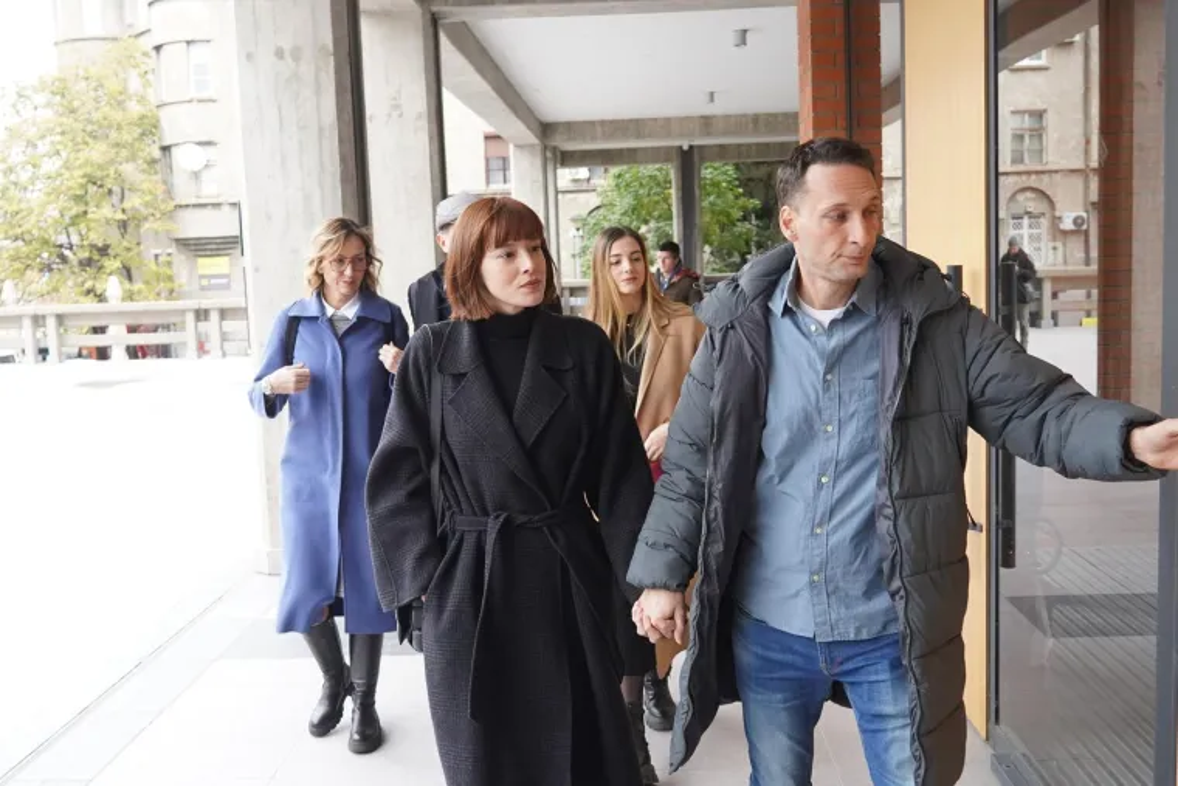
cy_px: 393
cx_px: 589
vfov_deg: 36.9
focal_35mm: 36
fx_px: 1178
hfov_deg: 53.1
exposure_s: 1/640
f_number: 4
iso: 2000
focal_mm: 24
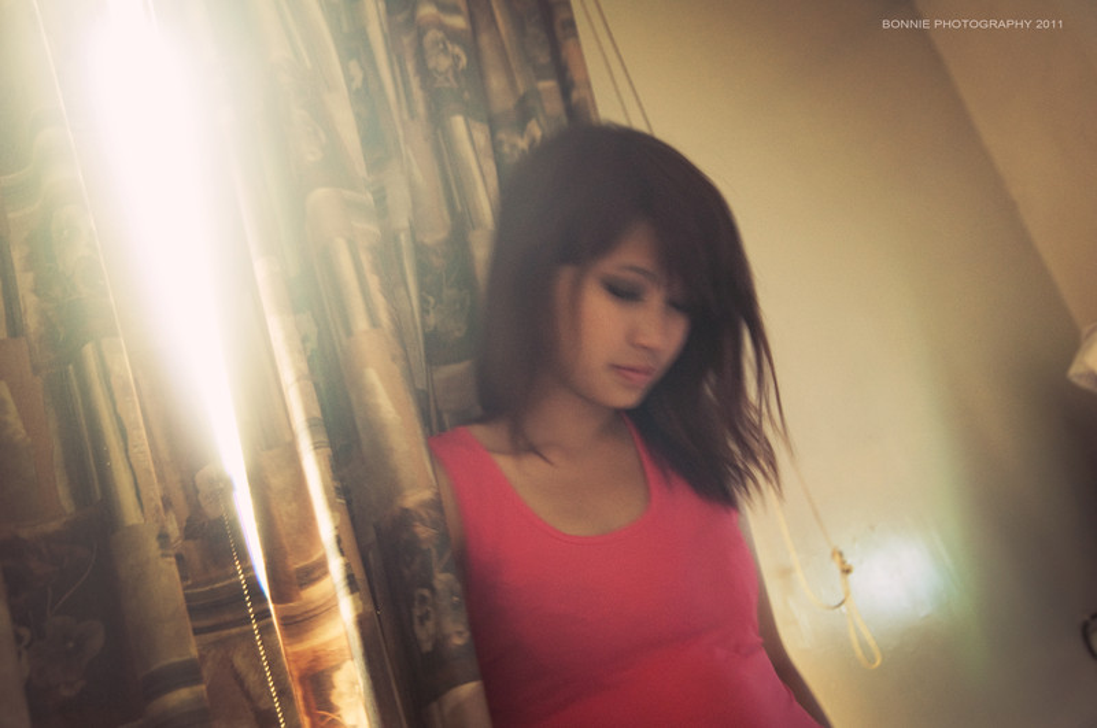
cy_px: 364
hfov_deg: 49.6
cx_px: 548
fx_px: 1187
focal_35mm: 39
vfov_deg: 34.1
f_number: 2.8
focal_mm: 26
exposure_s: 1/8
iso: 200
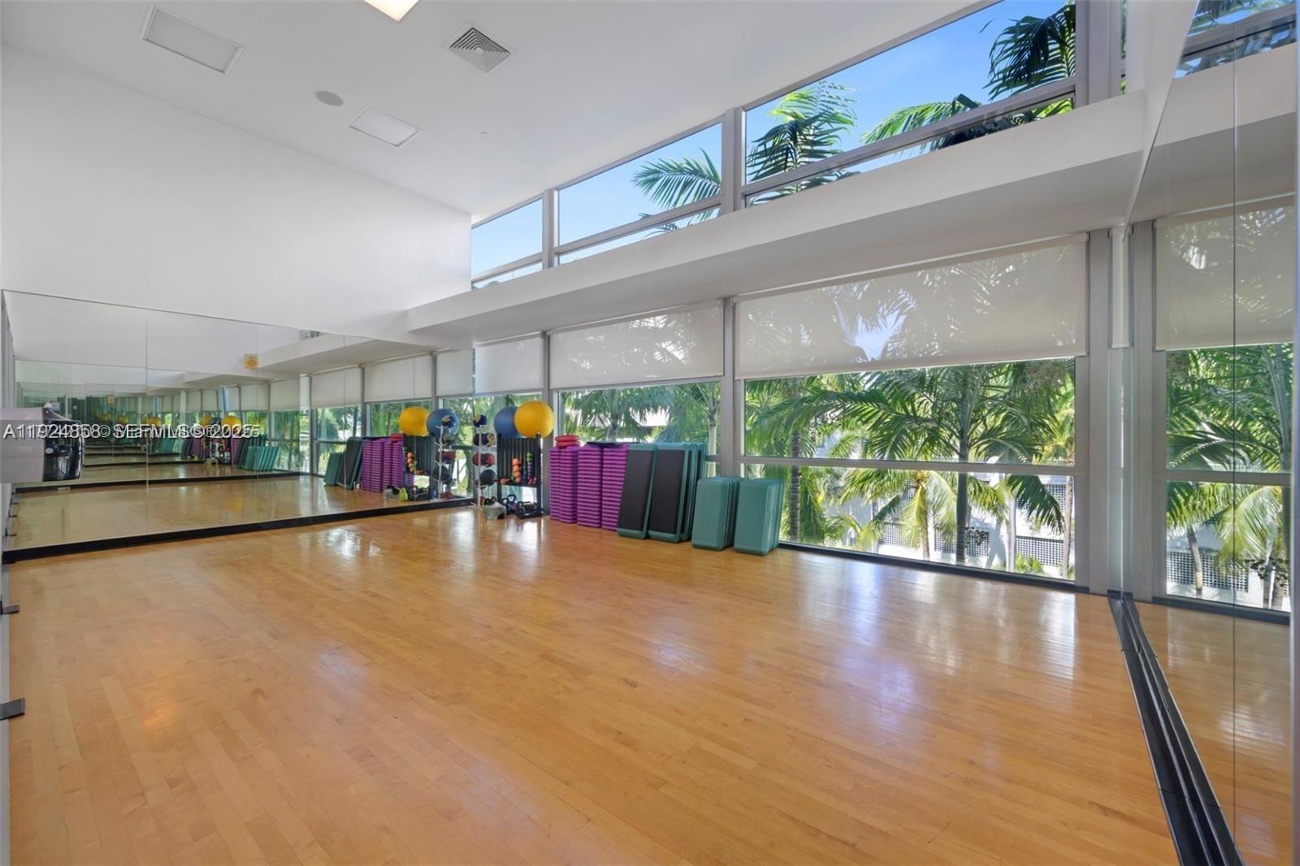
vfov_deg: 81.2
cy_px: 433
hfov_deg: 104.3
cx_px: 650
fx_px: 505
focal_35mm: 14
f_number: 8
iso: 125
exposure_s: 1/6
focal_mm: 14
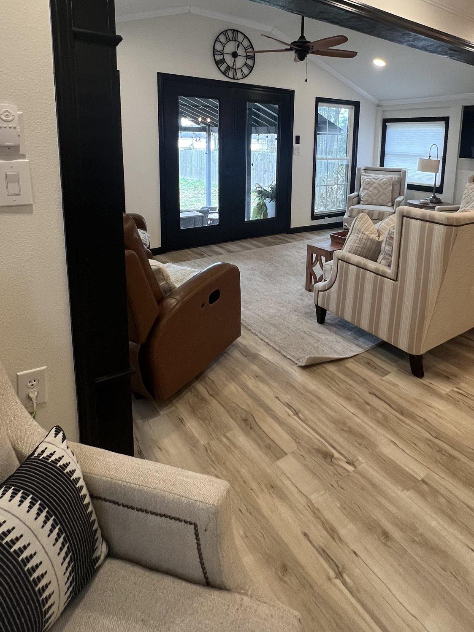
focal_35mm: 20
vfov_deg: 78.8
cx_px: 282
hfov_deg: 65.4
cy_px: 206
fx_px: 365
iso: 200
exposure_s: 1/120
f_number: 1.8
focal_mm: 1.57
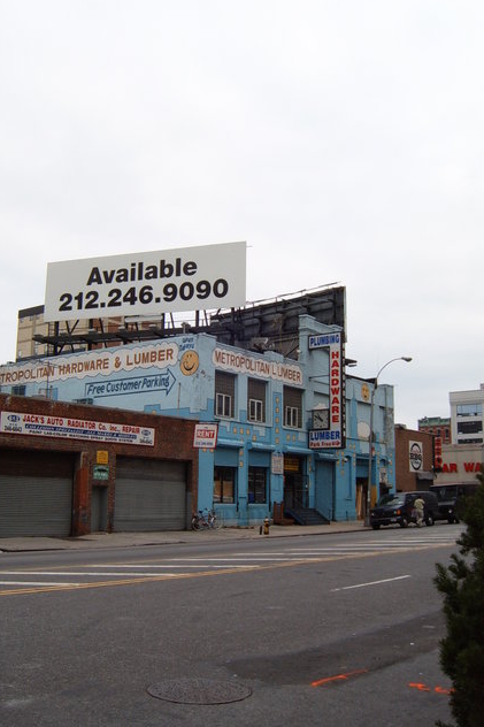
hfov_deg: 34.2
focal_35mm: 39
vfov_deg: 49.6
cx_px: 236
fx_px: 787
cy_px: 360
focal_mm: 6.2
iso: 63
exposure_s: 1/250
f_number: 6
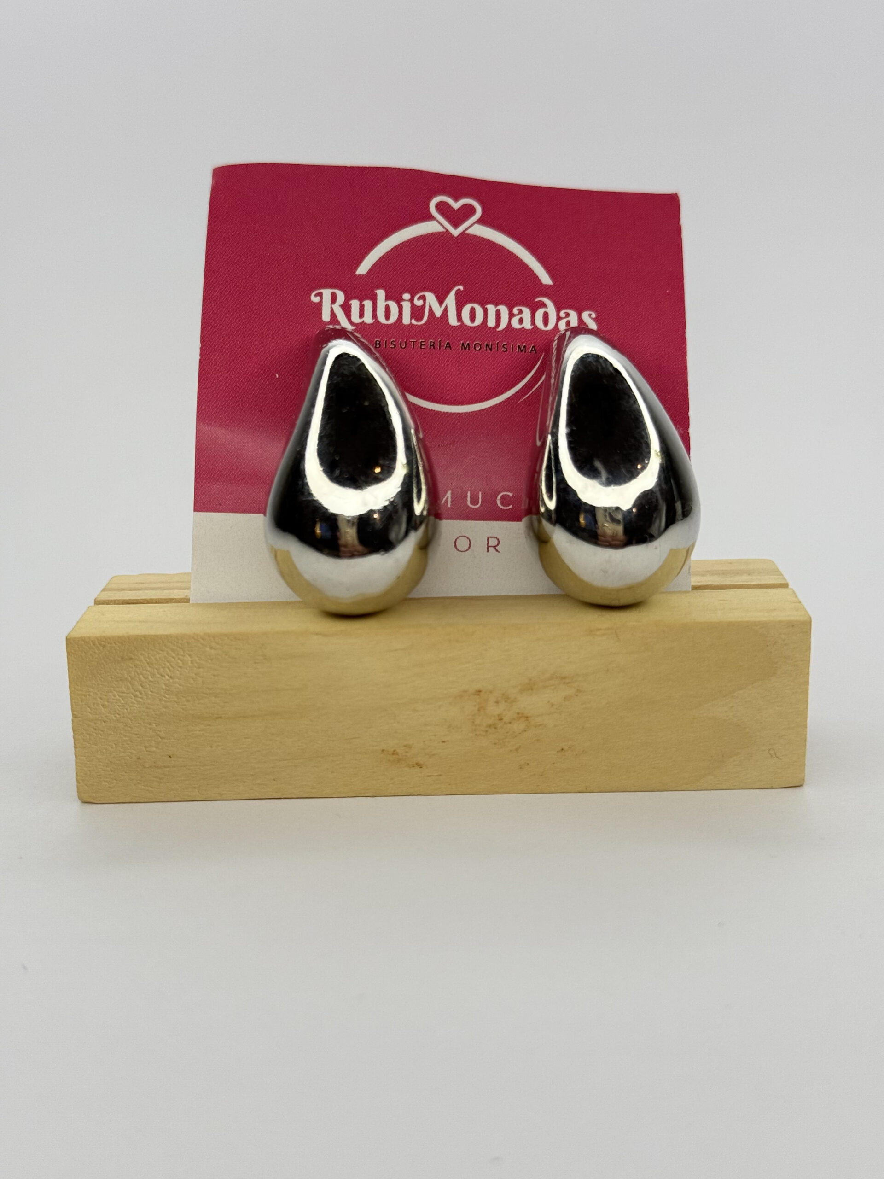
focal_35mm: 48
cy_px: 590
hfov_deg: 30.3
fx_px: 1634
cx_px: 442
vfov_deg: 39.7
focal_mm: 6.76
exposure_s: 1/159
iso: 80
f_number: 1.78
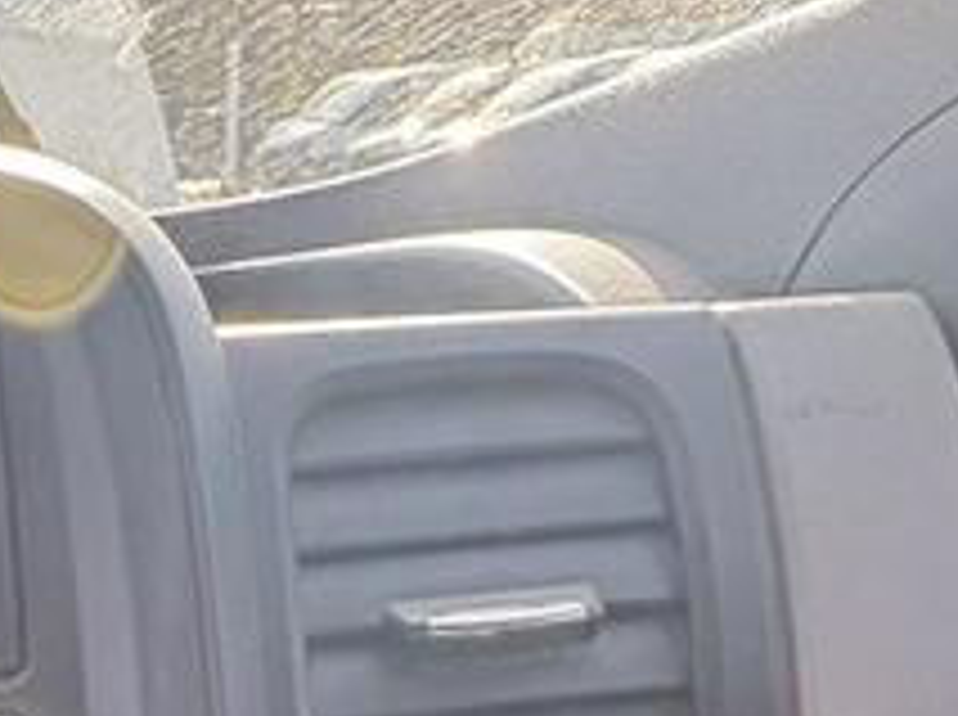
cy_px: 1031
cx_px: -103
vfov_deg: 21.4
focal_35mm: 59
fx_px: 1630
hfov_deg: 29.4
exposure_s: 1/194
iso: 64
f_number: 2.2
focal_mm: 2.22
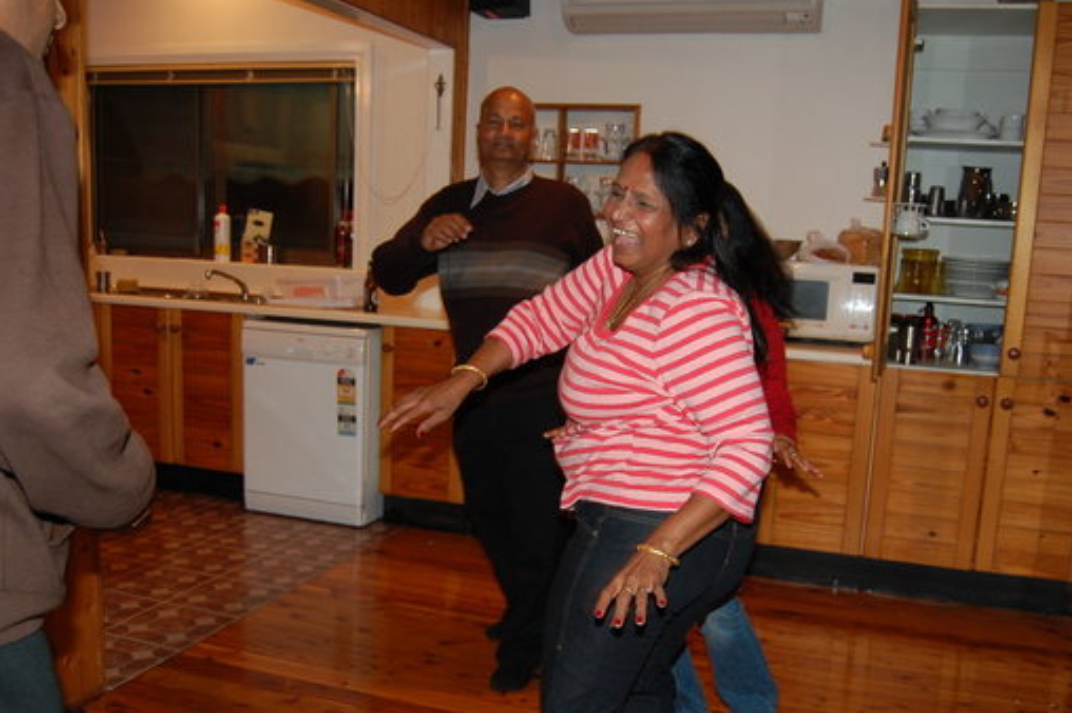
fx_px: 1012
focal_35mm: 34
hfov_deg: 55.8
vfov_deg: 38.6
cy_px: 447
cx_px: 553
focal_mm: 18
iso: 400
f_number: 4
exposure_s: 1/60
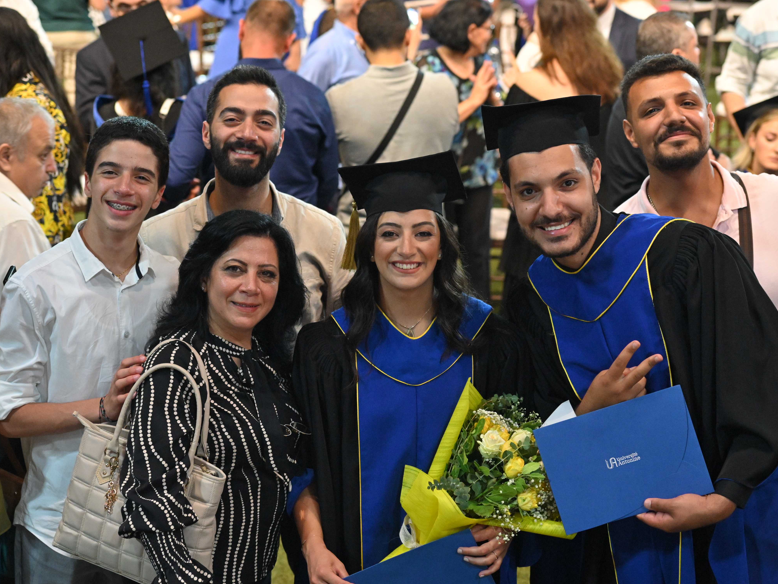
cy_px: 292
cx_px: 400
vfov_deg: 19.4
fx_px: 1708
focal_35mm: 76
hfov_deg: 25.7
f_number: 4
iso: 6400
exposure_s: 1/125
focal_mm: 70
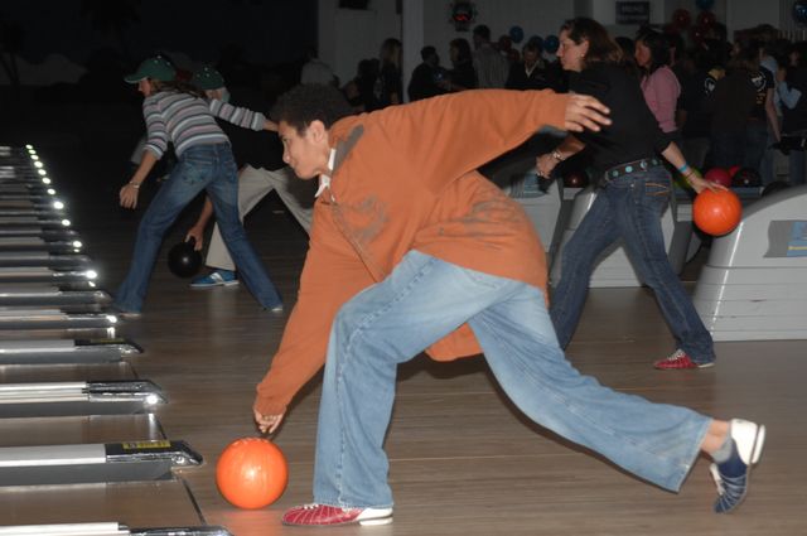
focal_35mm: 120
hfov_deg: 17.1
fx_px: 2687
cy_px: 268
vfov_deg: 11.4
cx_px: 404
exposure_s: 1/125
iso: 400
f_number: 5
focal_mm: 80
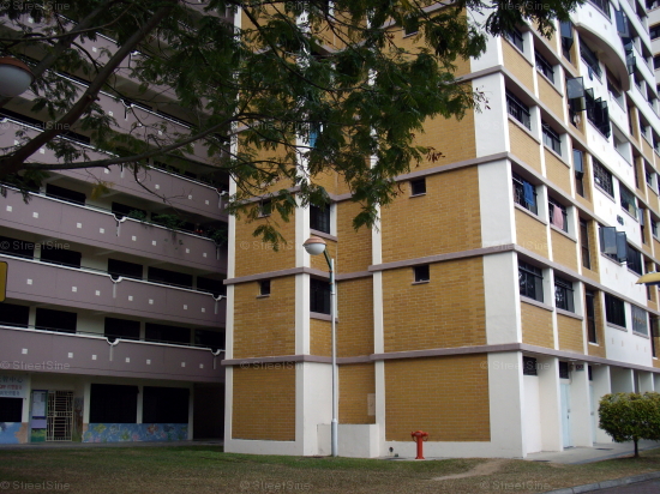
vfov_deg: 38.6
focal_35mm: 37
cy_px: 247
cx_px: 330
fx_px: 705
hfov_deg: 50.2
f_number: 2.8
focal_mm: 6.2
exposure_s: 1/160
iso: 80
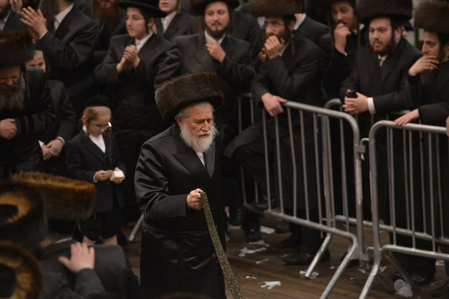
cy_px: 150
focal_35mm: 200
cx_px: 224
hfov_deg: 10.3
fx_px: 2495
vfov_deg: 6.9
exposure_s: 1/160
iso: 1600
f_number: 3.5
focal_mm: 200
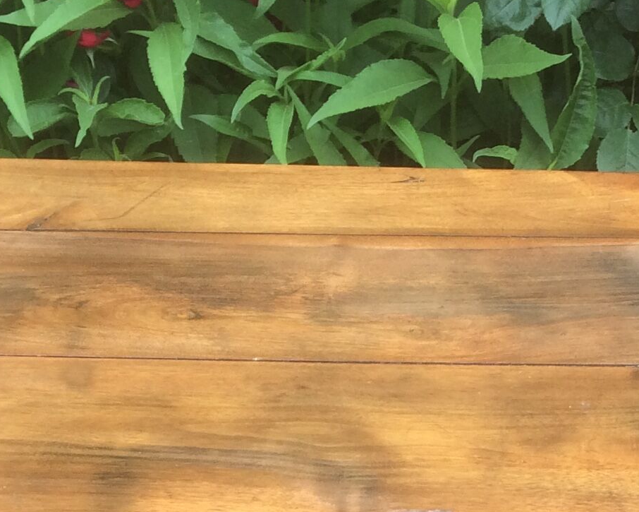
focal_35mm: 102
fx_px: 1929
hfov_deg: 18.8
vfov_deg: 14.3
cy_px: 711
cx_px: 399
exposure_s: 1/103
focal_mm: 4.15
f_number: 2.2
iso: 32
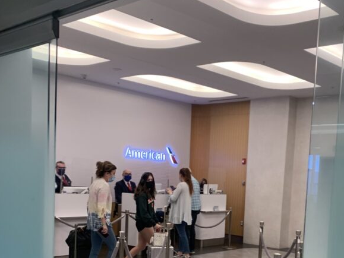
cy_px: 225
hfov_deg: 41.1
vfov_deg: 30.3
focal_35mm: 46
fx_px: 457
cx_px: 204
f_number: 1.8
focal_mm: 4.25
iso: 100
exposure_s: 1/120
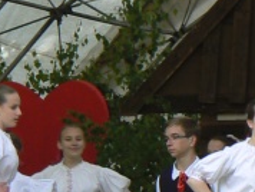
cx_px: 259
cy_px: 224
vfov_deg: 4.1
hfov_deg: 5.4
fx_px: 2692
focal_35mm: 365
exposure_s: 1/100
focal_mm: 21.6
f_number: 5
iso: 80
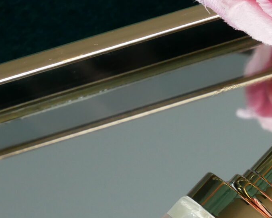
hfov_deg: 7.9
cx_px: 470
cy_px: 168
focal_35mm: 236
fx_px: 1899
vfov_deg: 6.5
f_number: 5.6
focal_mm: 32
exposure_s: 1/80
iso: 640
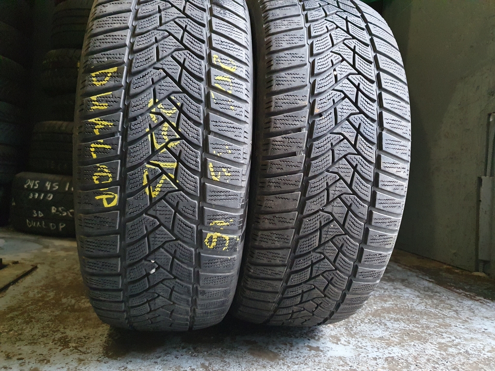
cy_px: 186
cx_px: 248
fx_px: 372
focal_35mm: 26
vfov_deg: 53.1
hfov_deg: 67.3
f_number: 1.5
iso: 800
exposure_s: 1/50
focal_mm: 4.32
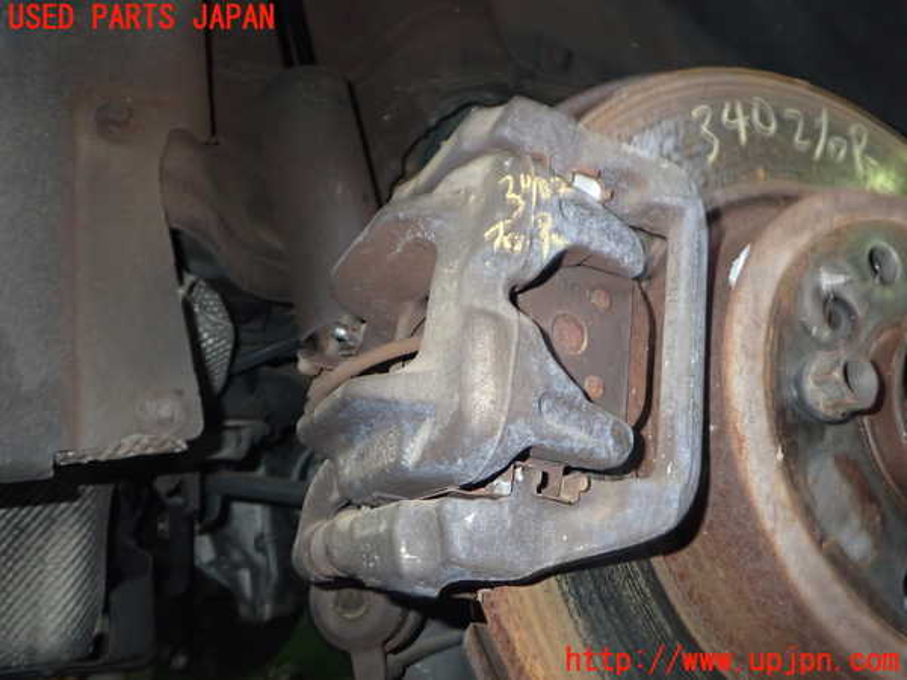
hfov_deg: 60.0
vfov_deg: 46.8
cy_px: 340
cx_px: 454
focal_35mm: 30
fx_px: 786
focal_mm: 5.4
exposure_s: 1/30
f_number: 6.3
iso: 400
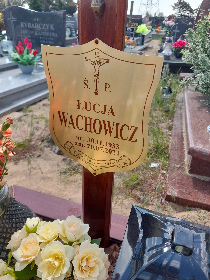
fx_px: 202
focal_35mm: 25
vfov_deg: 69.4
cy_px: 140
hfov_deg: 54.9
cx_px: 105
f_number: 2
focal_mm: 4.6
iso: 20
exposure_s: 1/190
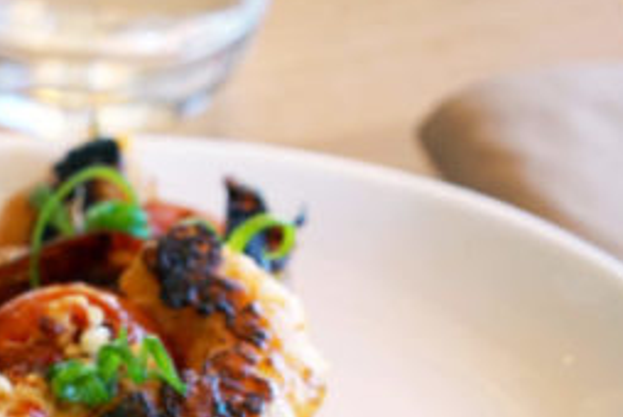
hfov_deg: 12.1
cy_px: 397
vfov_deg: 8.3
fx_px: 2876
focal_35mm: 166
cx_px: -128
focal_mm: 55
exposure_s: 1/60
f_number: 5.6
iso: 200
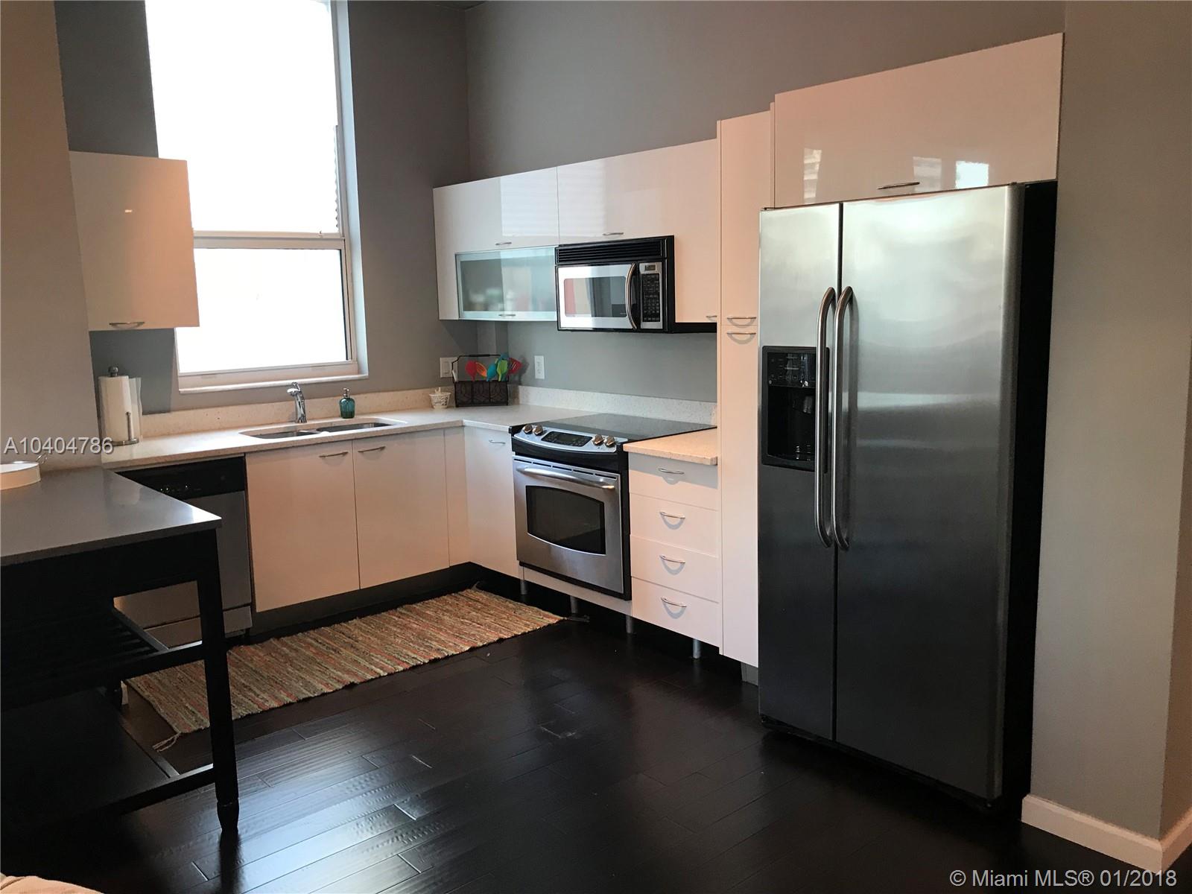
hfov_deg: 63.4
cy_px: 447
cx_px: 596
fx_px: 964
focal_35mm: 28
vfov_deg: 49.7
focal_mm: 3.99
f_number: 1.8
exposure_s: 1/20
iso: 32
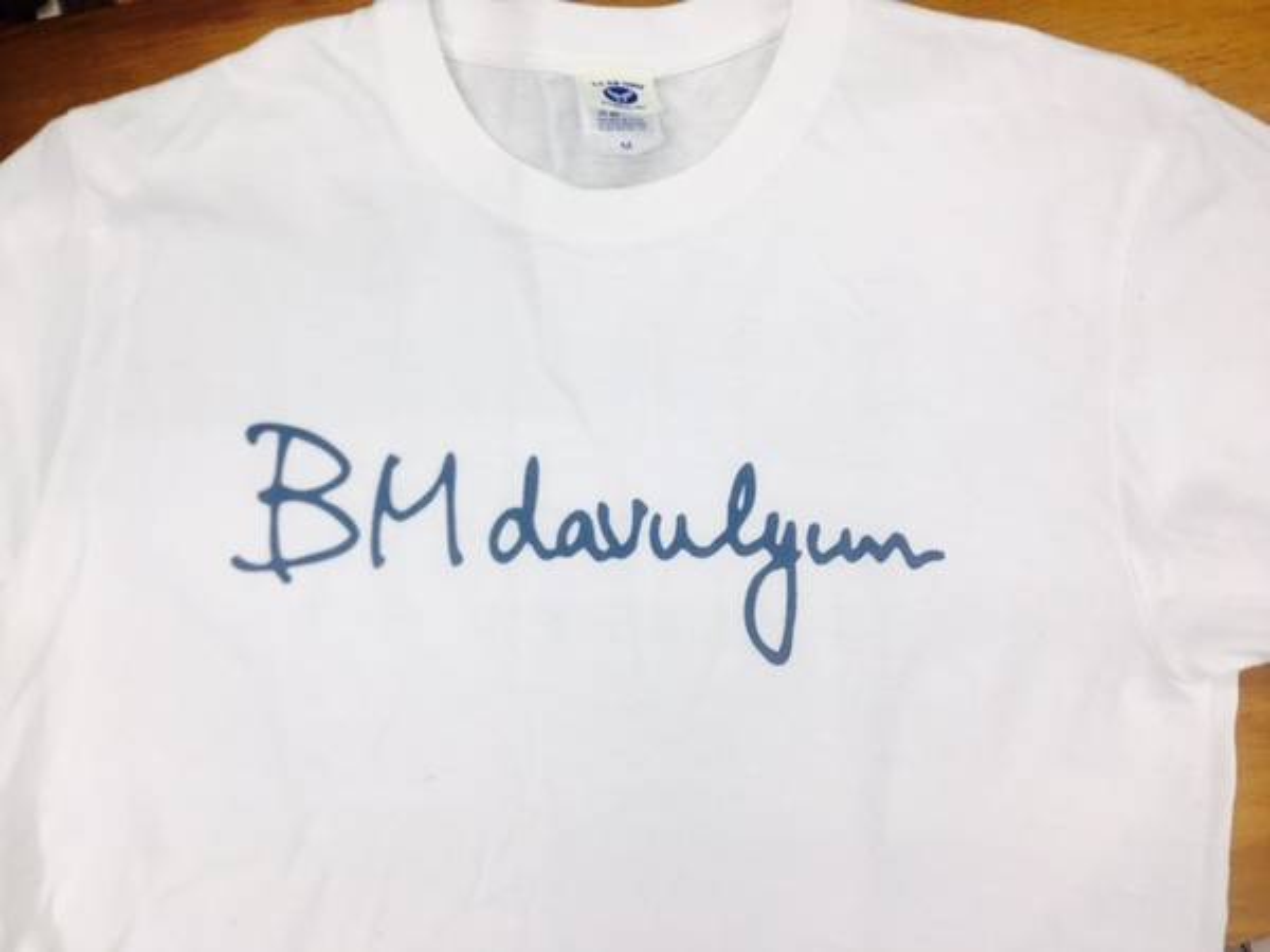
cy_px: 476
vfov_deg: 48.2
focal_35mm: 29
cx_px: 635
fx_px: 1064
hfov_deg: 61.7
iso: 40
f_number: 2.2
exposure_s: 1/100
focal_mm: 4.15
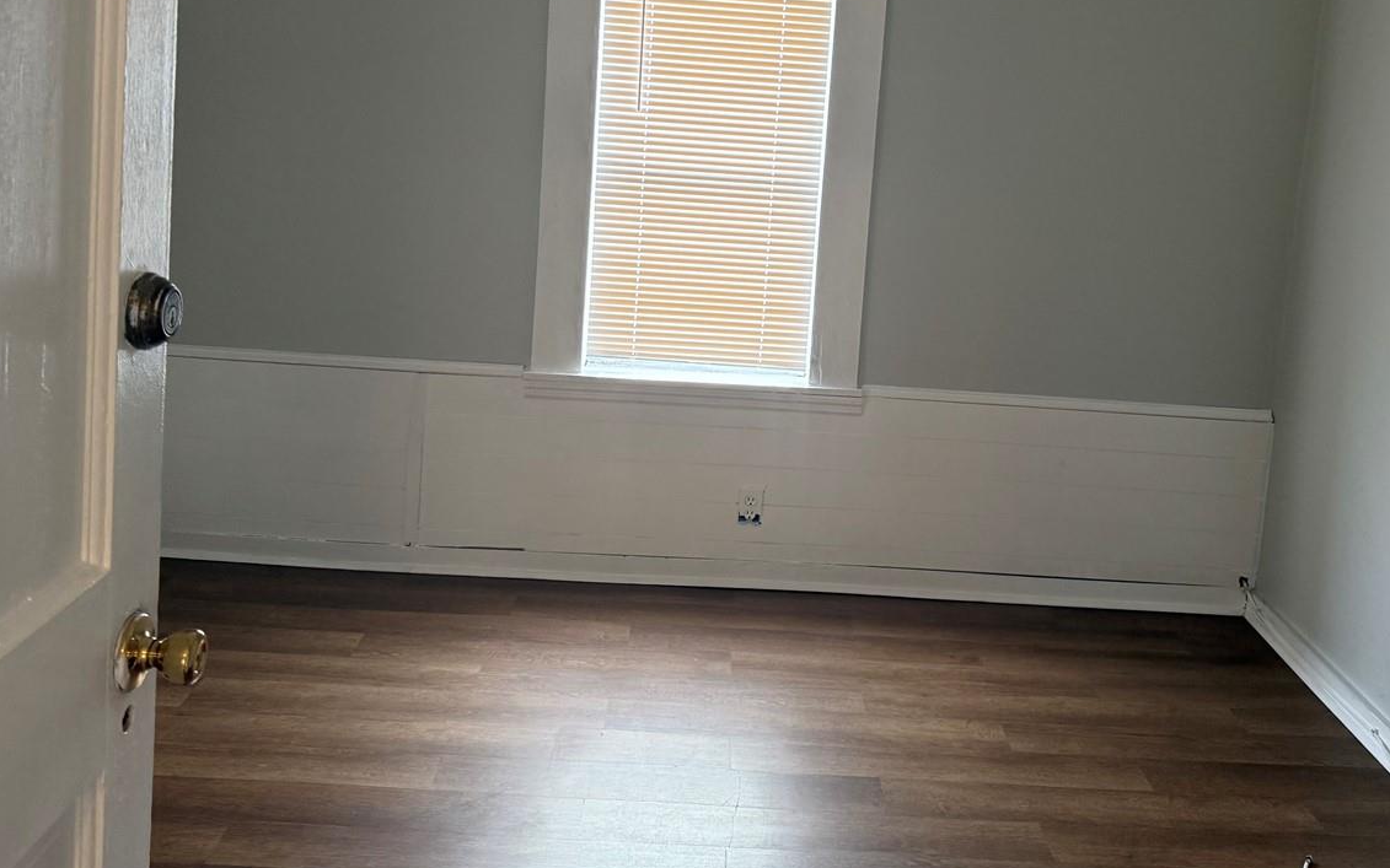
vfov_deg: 34.7
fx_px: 1364
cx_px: 783
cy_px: 227
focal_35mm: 36
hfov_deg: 53.9
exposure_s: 1/69
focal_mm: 6.76
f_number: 1.78
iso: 200
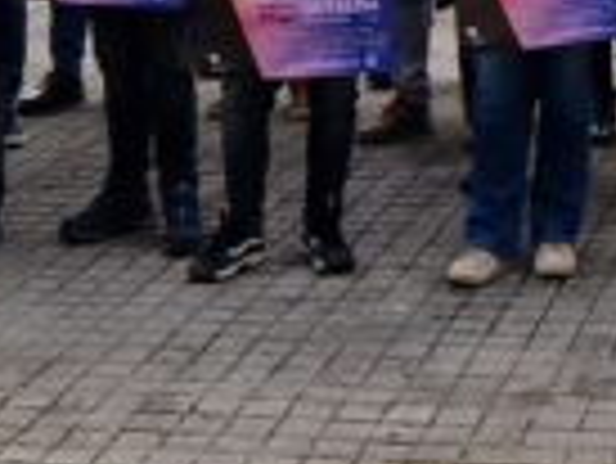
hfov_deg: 15.0
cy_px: -405
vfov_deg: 10.7
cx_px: 598
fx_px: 2298
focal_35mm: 129
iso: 50
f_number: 1.8
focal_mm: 5.4
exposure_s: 1/1252
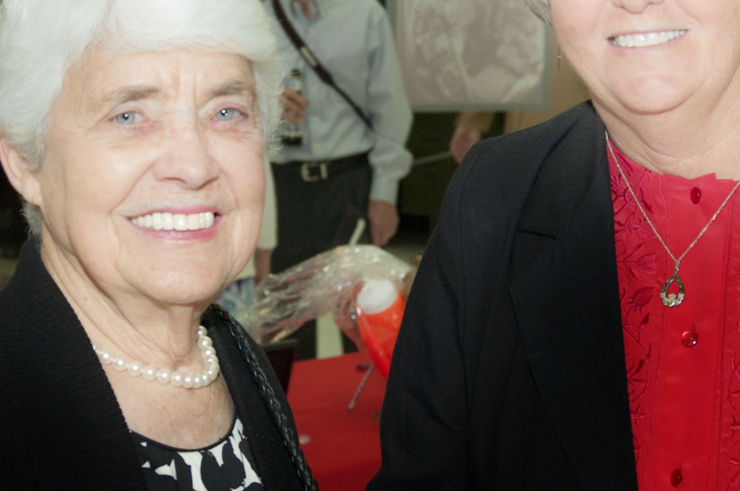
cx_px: 474
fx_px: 2299
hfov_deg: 18.2
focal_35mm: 112
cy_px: 126
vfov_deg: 12.2
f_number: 5.6
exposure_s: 1/60
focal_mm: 44
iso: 320
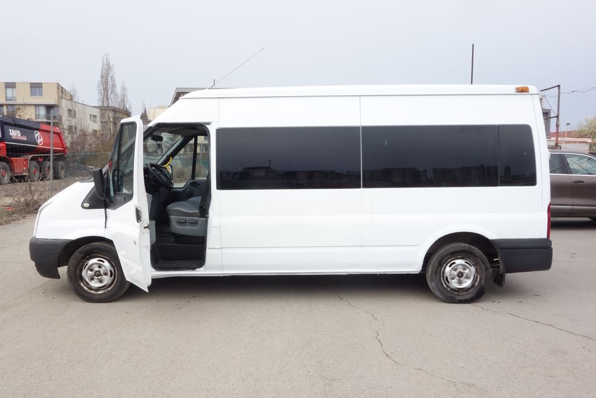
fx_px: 464
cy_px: 199
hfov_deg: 65.5
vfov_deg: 46.4
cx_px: 298
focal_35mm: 28
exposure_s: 1/30
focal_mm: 10.4
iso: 125
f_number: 11
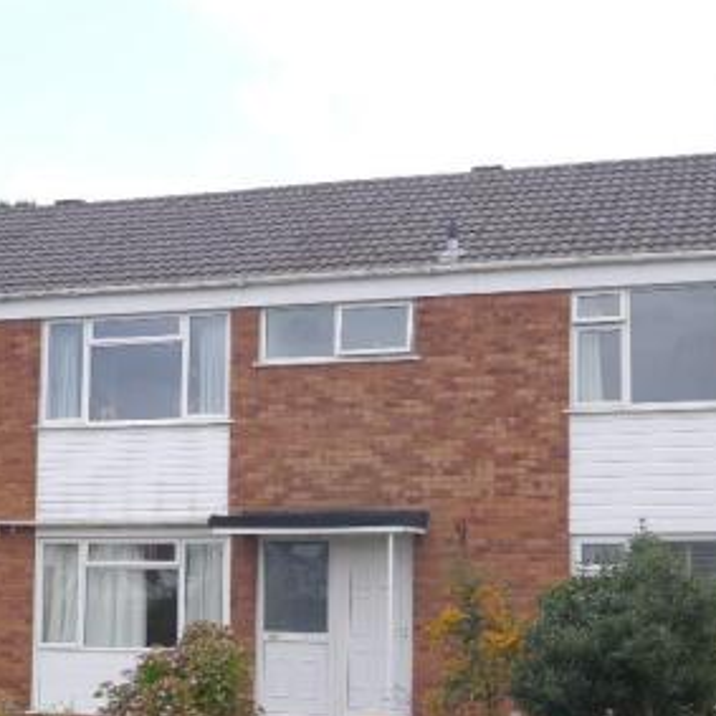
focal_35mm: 62
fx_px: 1451
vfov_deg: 27.4
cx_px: 358
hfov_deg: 27.7
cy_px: 525
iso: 160
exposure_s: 1/160
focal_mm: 17
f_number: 5.6
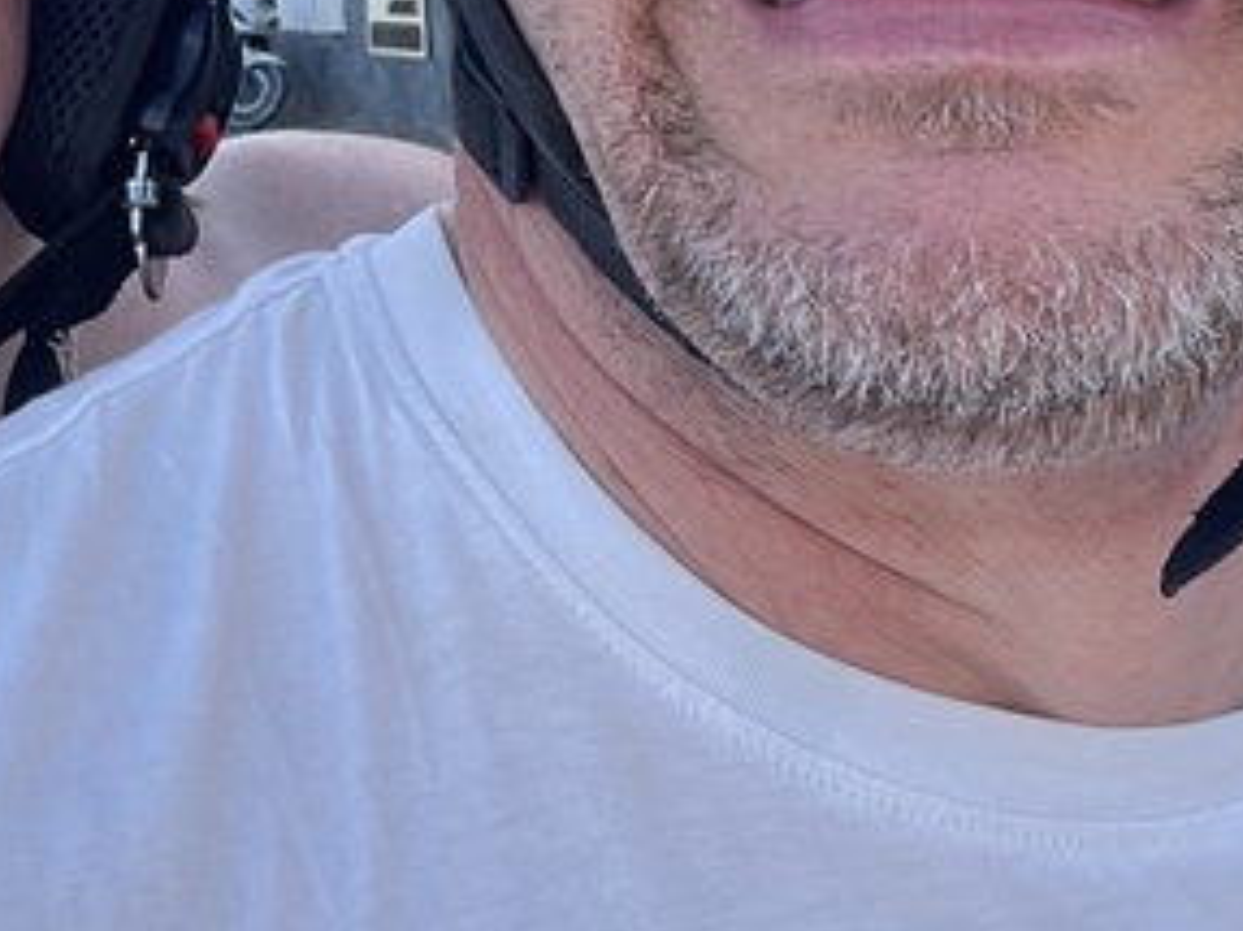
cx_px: 182
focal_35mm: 82
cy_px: -173
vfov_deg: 17.2
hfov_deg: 23.4
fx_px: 2943
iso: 25
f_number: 2.2
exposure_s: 1/129
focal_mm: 2.71
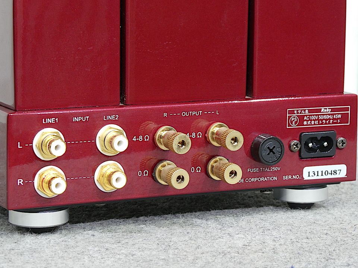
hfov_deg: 13.8
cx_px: 179
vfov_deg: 10.4
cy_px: 134
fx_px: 1479
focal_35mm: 143
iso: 200
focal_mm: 25.6
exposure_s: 1/3.2
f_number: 5.4
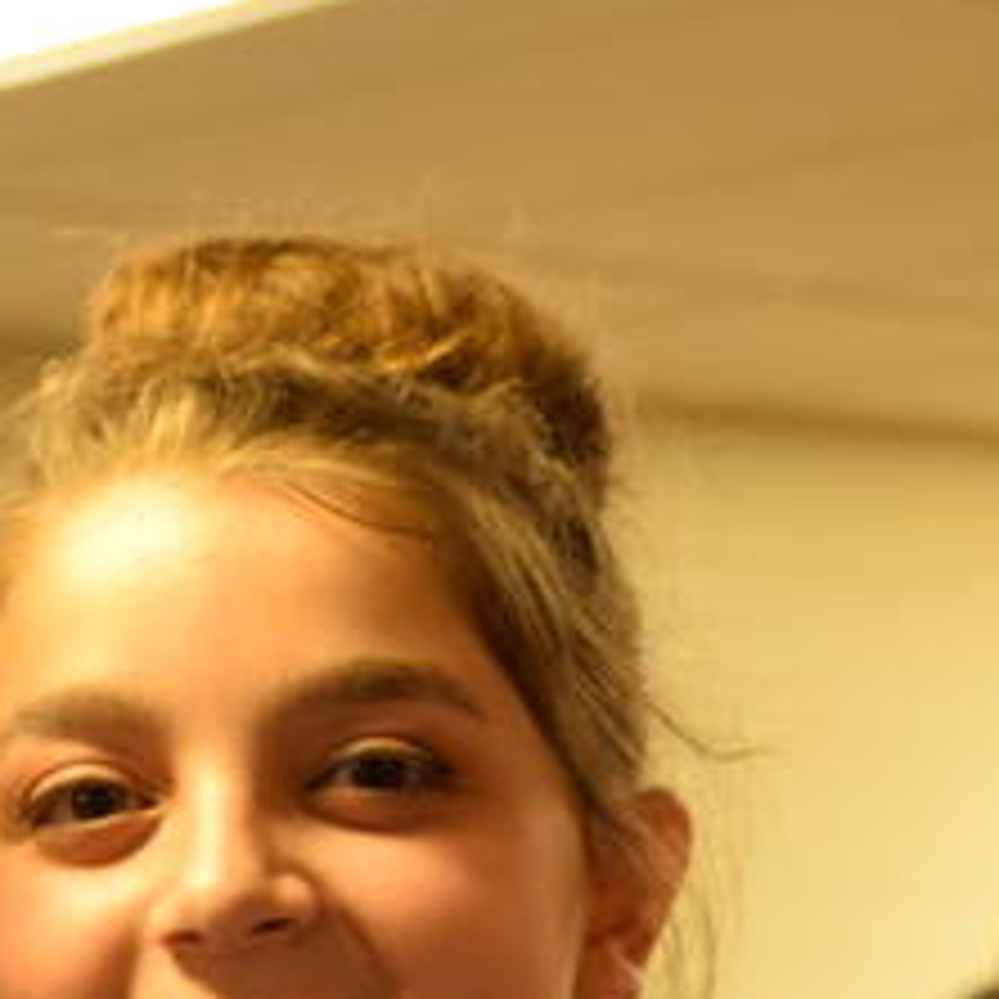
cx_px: 1260
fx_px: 6236
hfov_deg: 9.0
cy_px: 1253
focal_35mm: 191
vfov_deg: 9.0
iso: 800
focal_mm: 26
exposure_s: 1/40
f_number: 2.8
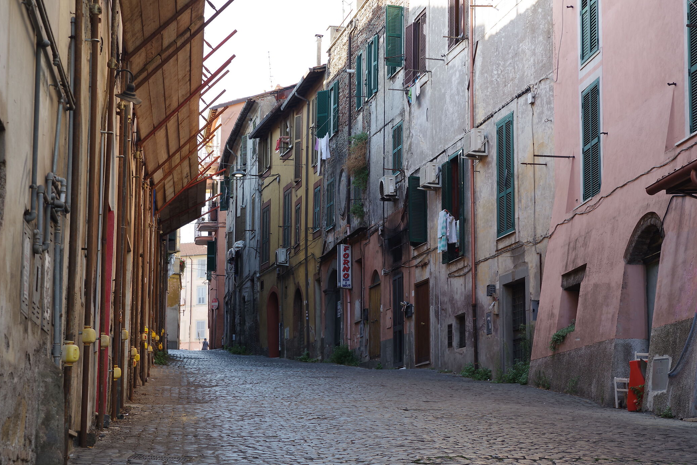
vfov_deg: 18.2
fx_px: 1452
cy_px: 231
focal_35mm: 75
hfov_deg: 27.0
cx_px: 338
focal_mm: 65
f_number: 8
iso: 200
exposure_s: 1/30
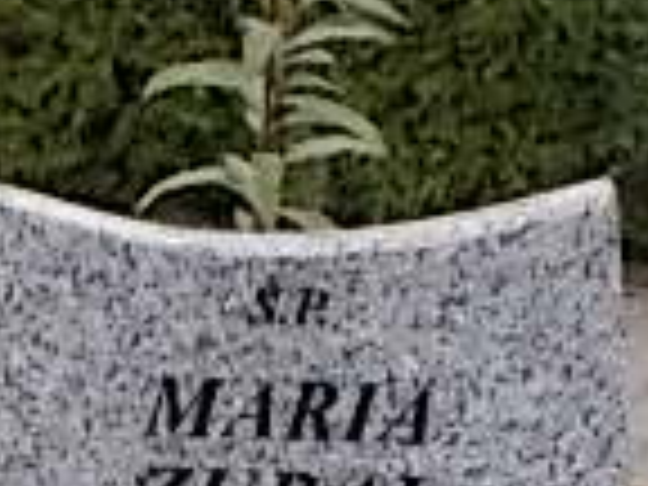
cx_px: 238
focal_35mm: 133
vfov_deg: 10.4
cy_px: 936
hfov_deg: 14.8
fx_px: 2490
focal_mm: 5.3
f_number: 3.4
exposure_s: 1/160
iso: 80
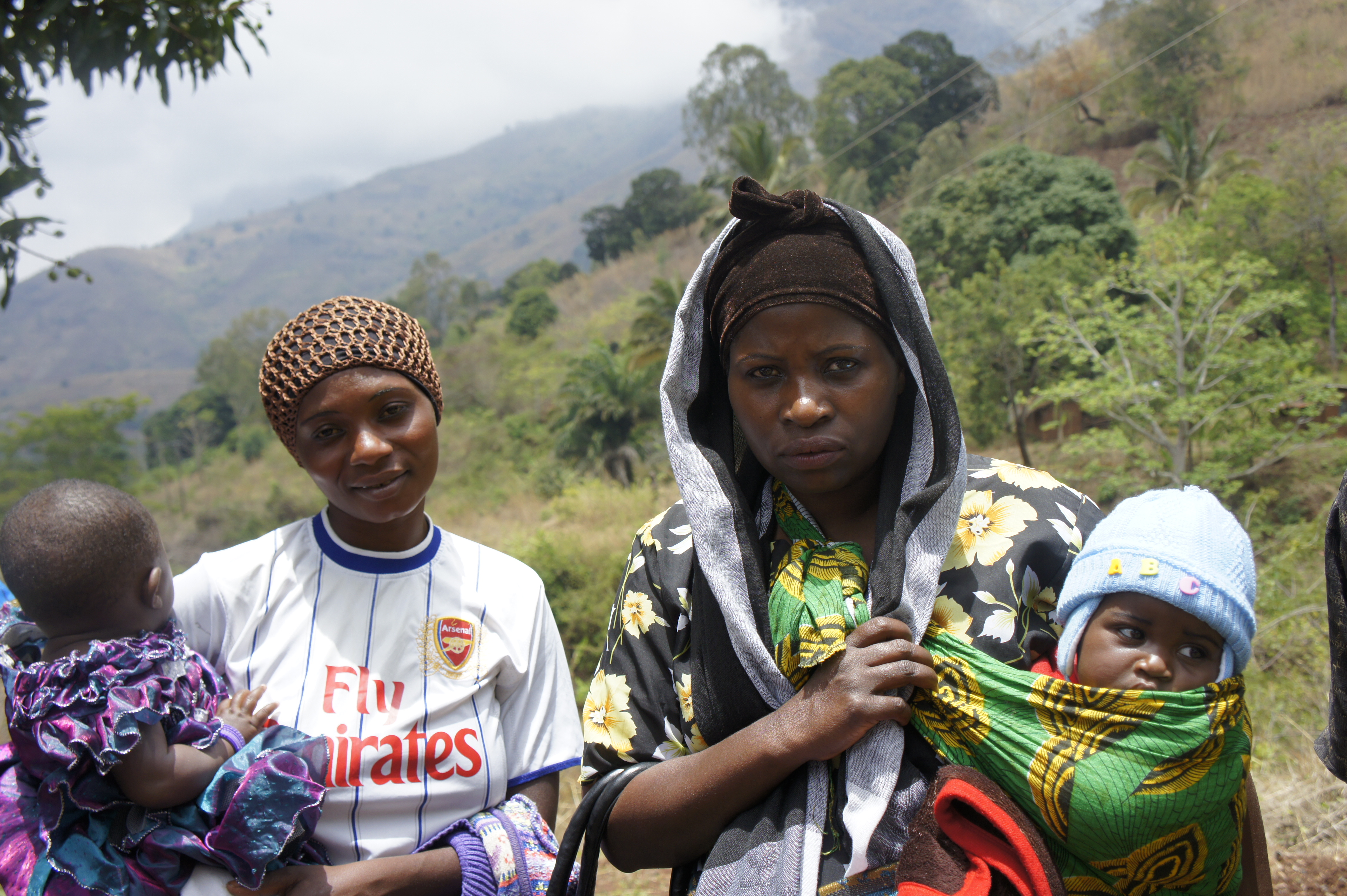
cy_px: 448
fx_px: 1458
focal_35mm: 39
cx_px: 674
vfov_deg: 34.2
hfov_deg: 49.6
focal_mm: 26
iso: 200
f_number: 5
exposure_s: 1/640
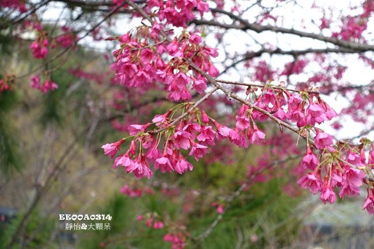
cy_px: 124
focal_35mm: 63
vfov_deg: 21.6
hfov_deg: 31.9
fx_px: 654
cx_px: 187
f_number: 4
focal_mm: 22.95
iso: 125
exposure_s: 1/200
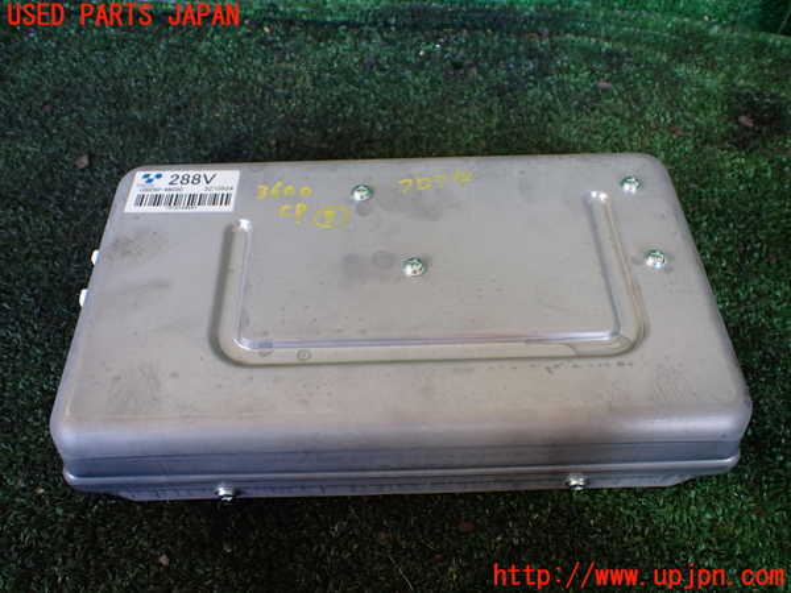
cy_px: 296
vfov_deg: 46.8
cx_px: 396
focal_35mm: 30
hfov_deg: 60.0
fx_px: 686
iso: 250
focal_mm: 5.4
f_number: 2.3
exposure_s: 1/125
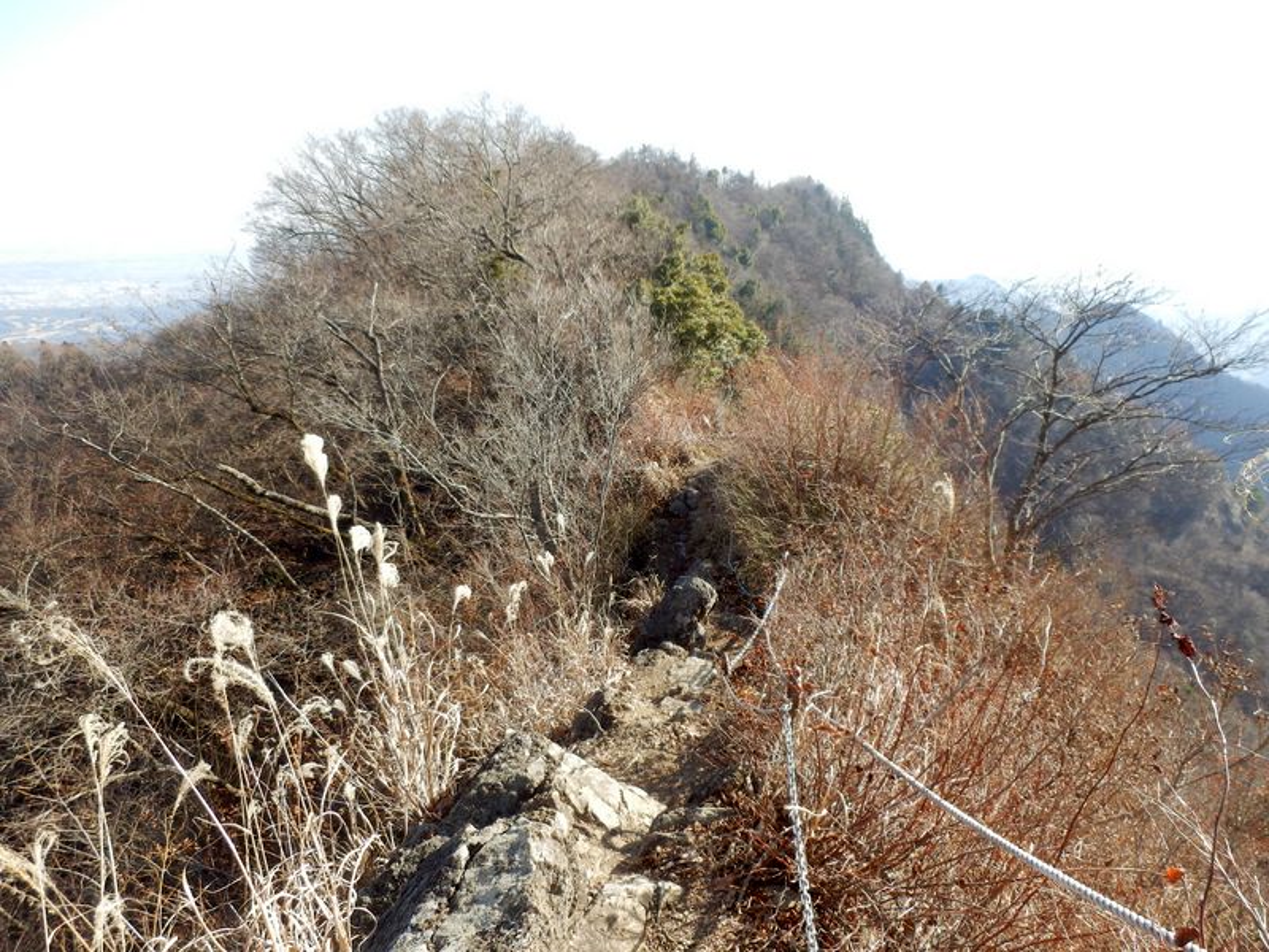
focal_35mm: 24
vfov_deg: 56.8
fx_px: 880
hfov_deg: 71.6
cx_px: 634
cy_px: 476
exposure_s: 1/320
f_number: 3
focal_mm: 4.2
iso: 80
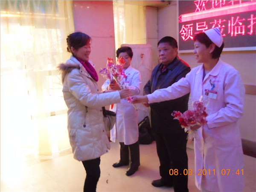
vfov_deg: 46.7
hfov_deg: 60.0
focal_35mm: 30
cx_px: 128
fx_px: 222
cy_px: 96
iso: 800
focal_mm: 5.4
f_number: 3.5
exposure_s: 1/80
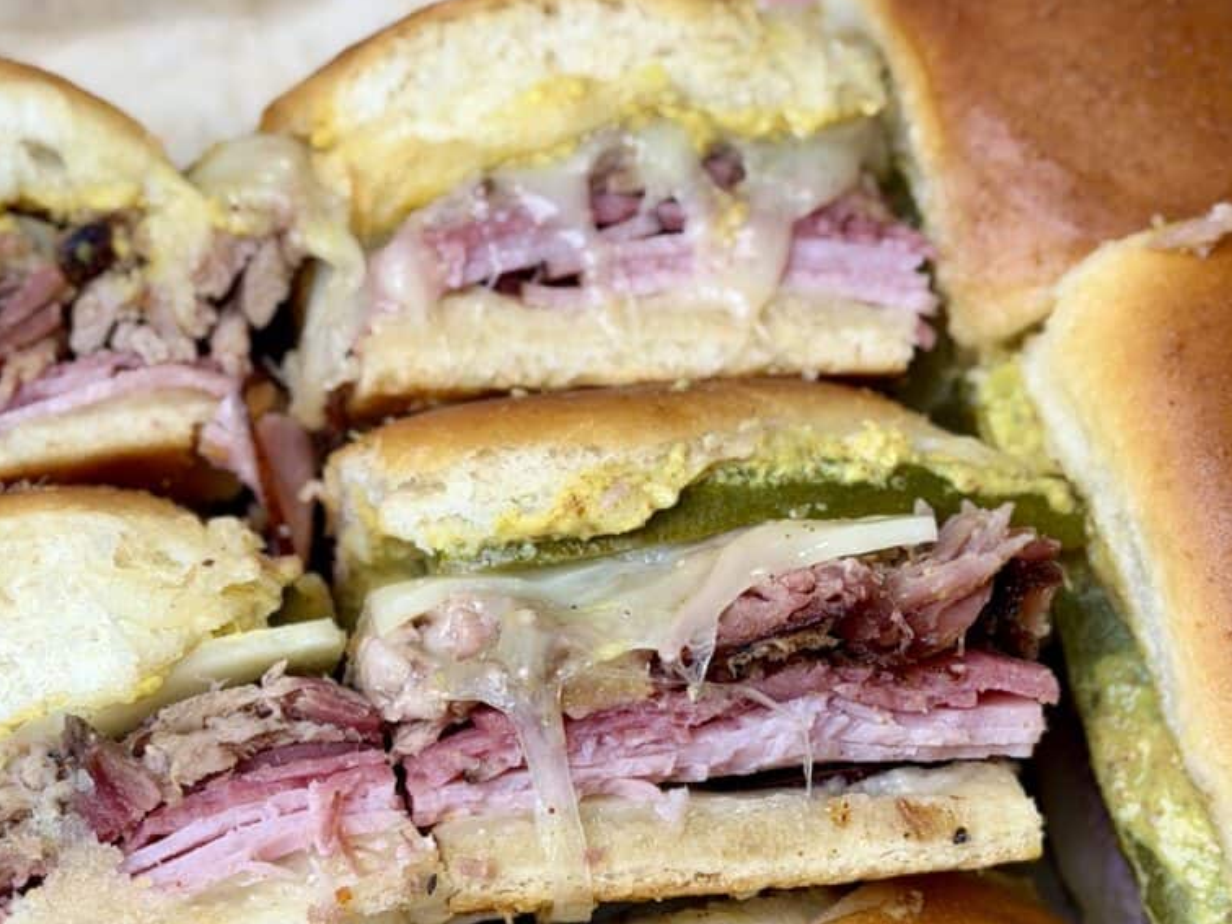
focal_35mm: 65
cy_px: 508
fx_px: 2313
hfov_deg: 29.8
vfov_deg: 22.6
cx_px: 619
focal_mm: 6.76
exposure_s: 1/126
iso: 50
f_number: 1.78
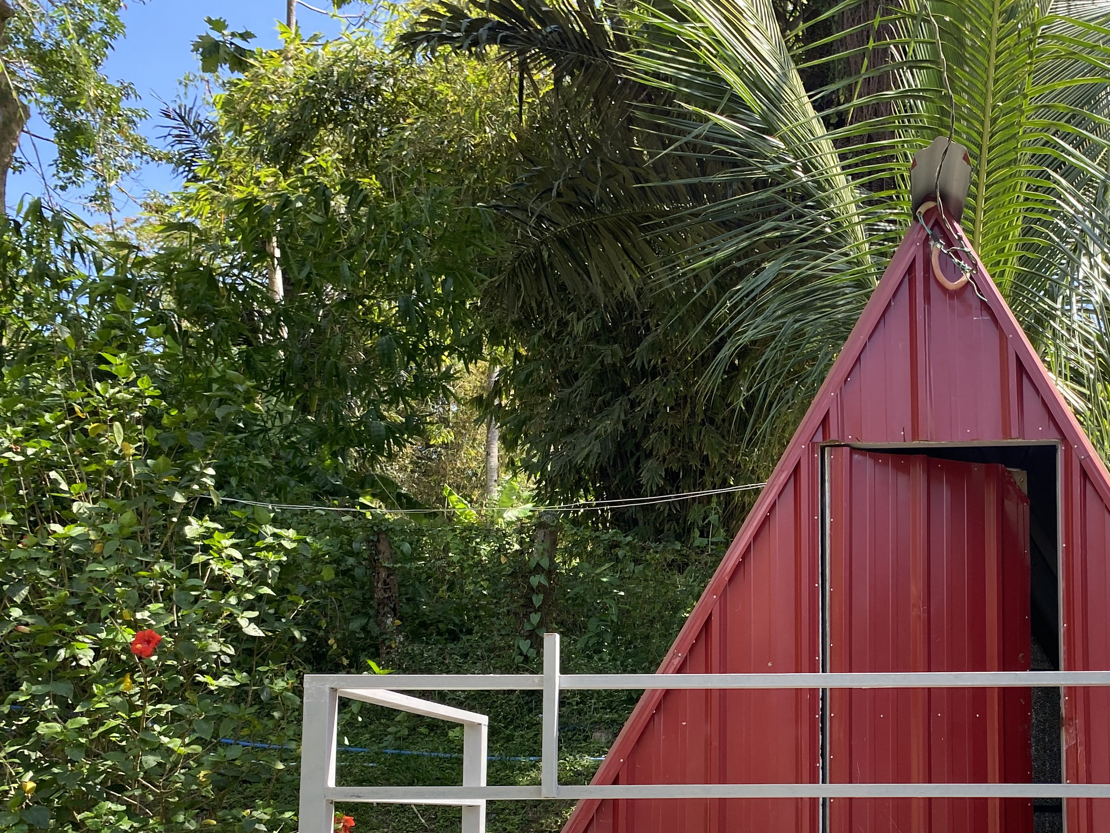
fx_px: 1347
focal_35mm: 42
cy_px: 660
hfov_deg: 43.2
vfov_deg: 33.4
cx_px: 848
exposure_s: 1/597
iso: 32
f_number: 1.8
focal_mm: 4.25
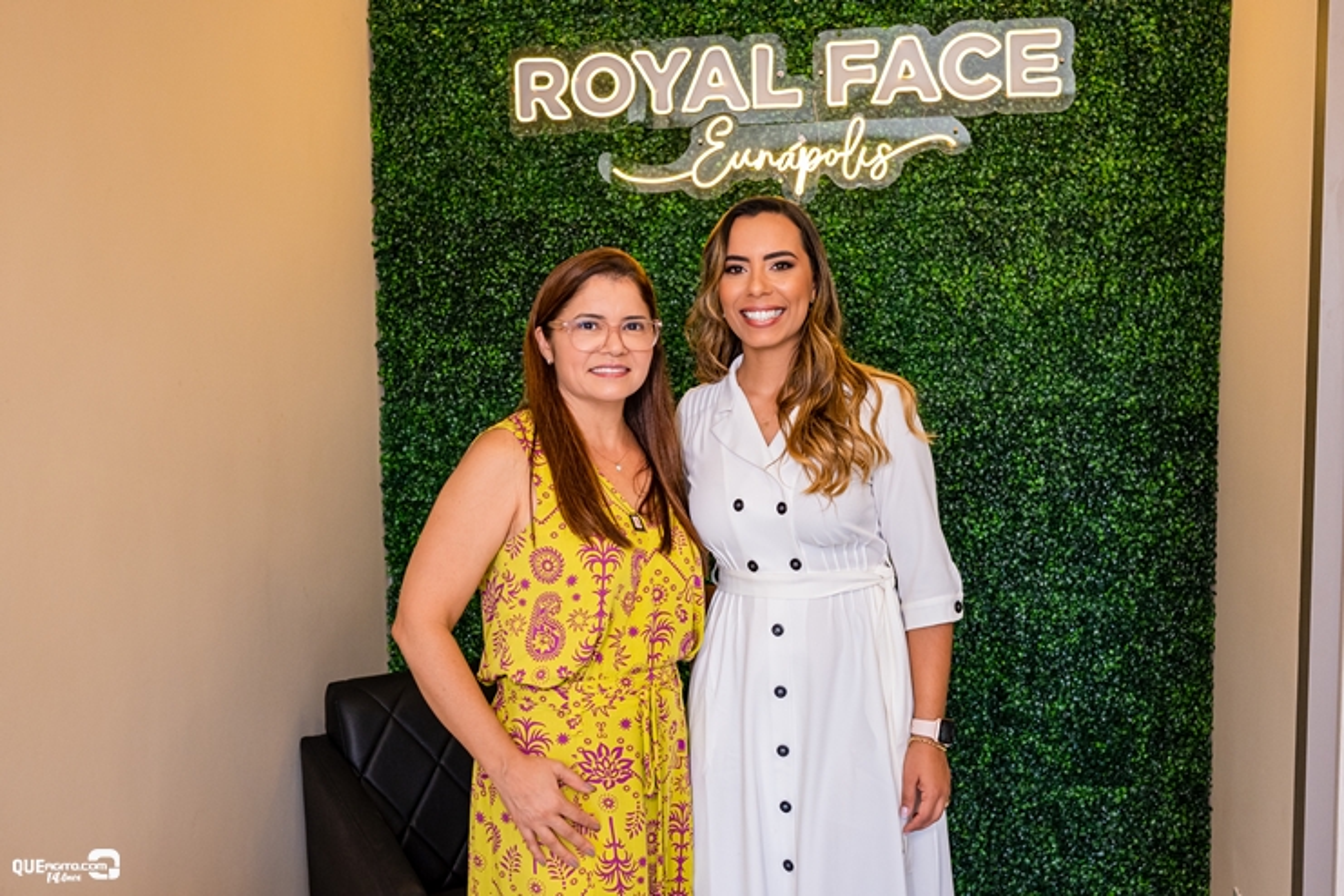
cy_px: 448
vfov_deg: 36.9
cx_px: 672
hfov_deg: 53.1
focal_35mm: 36
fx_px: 1344
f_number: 3.2
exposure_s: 1/250
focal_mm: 24
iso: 800
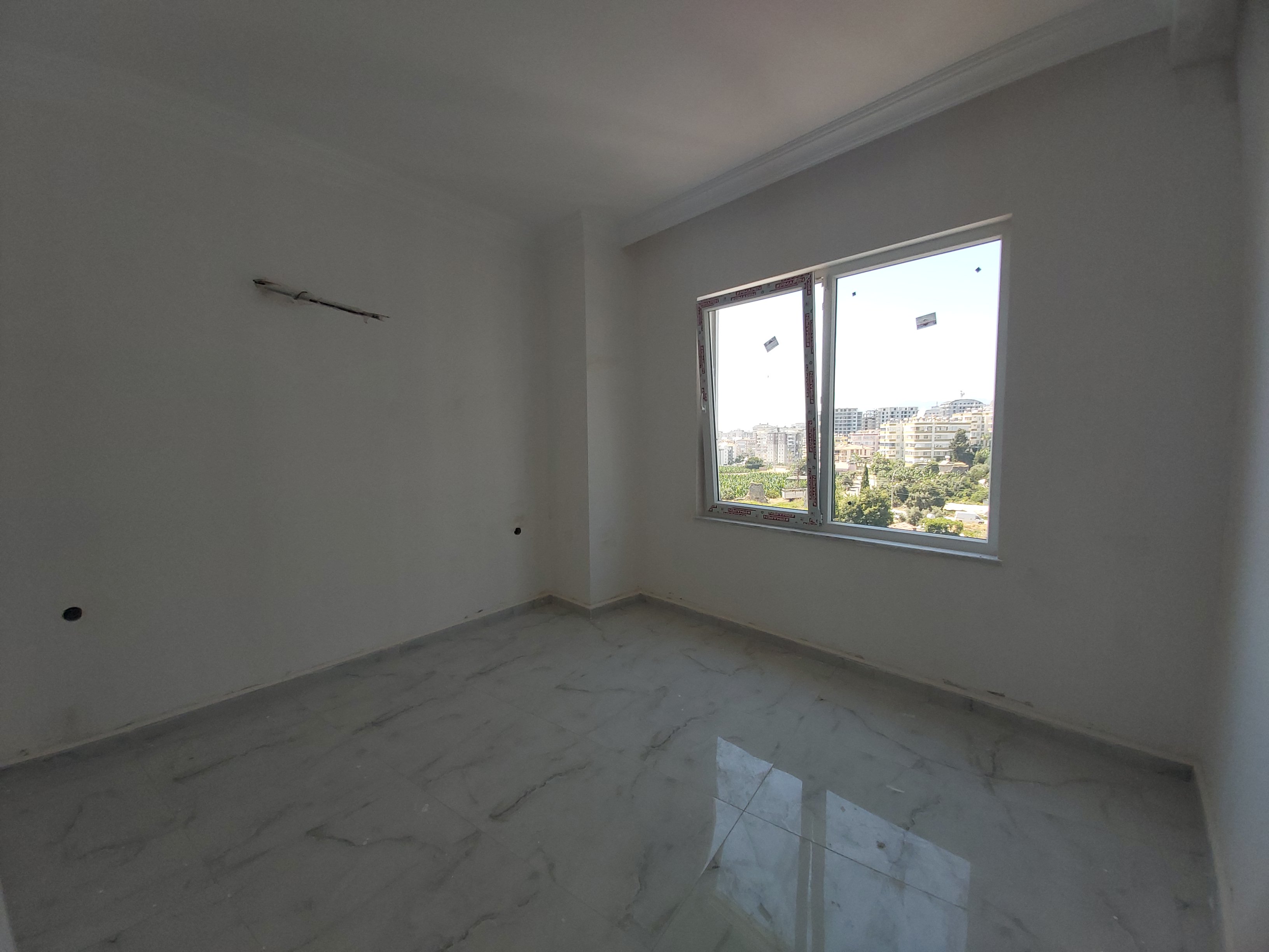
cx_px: 634
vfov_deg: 94.5
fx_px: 440
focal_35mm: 12
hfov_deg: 110.5
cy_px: 476
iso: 40
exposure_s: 1/307
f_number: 2.2
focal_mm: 1.42
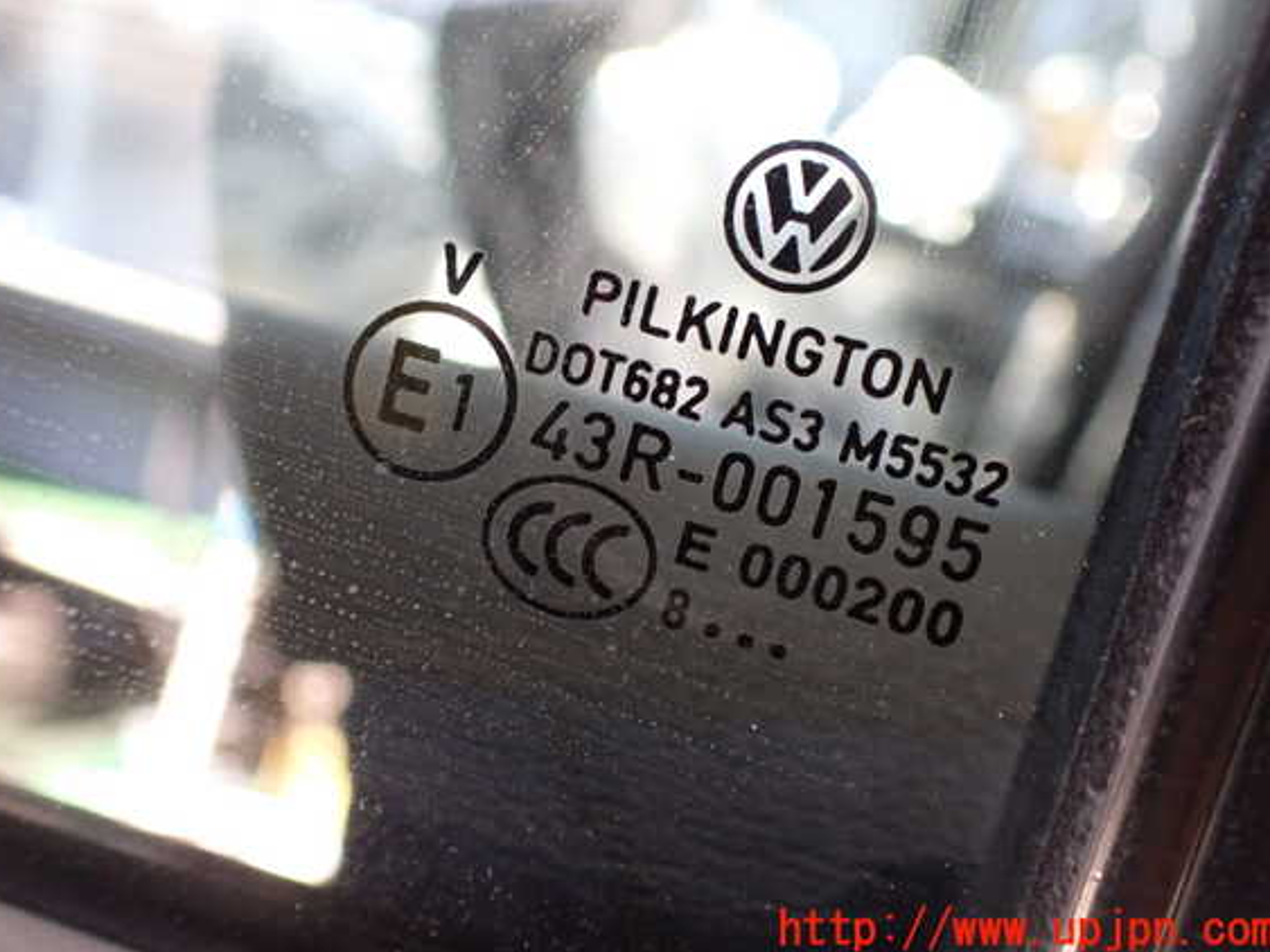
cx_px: 611
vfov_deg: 44.1
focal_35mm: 32
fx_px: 1174
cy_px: 451
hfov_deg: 56.8
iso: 800
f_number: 2.3
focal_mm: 5.4
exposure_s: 1/80
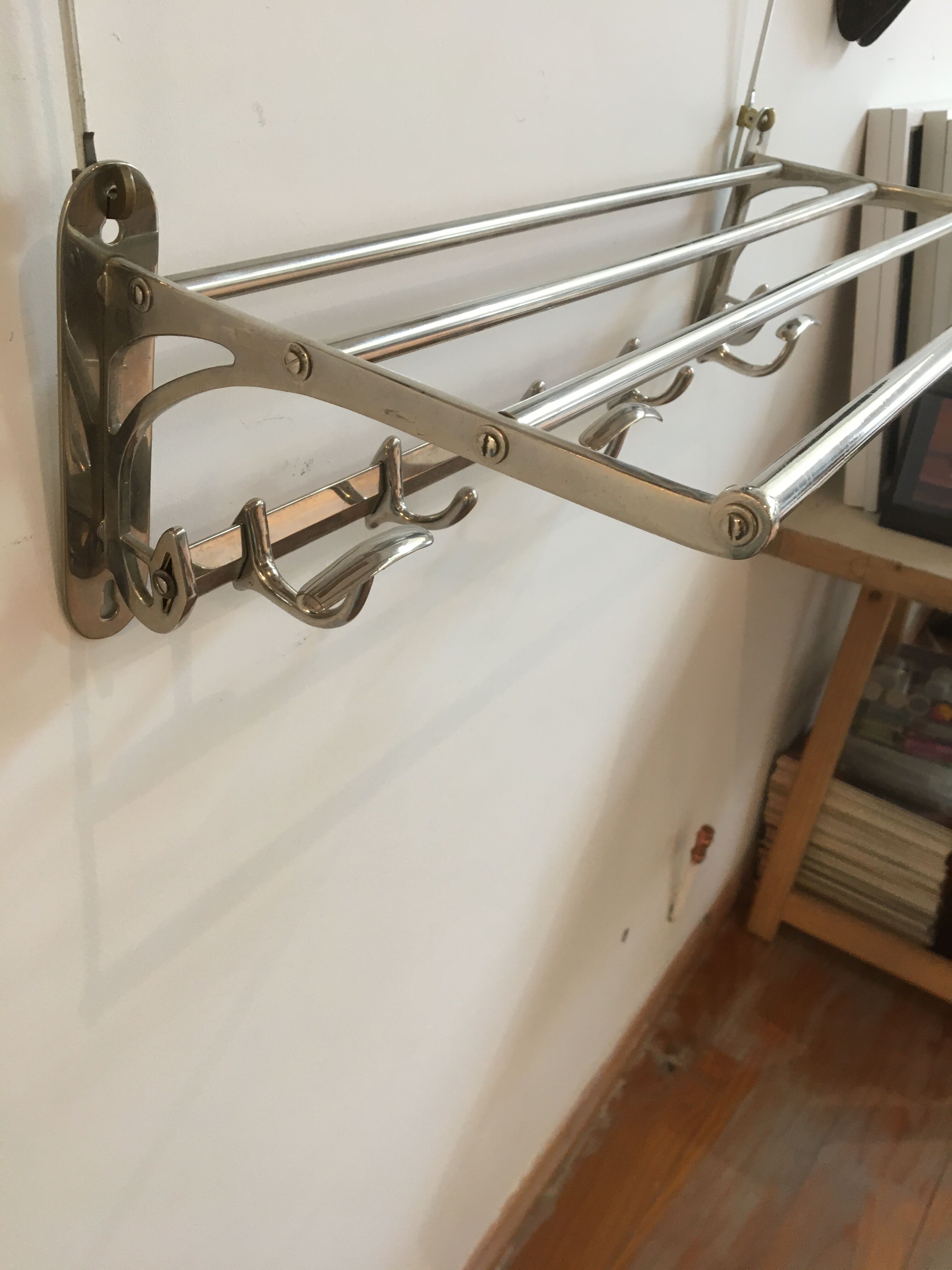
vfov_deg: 61.7
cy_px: 635
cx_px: 476
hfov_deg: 48.2
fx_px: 1063
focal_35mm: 29
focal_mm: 4.15
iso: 100
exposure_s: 1/33
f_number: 2.2
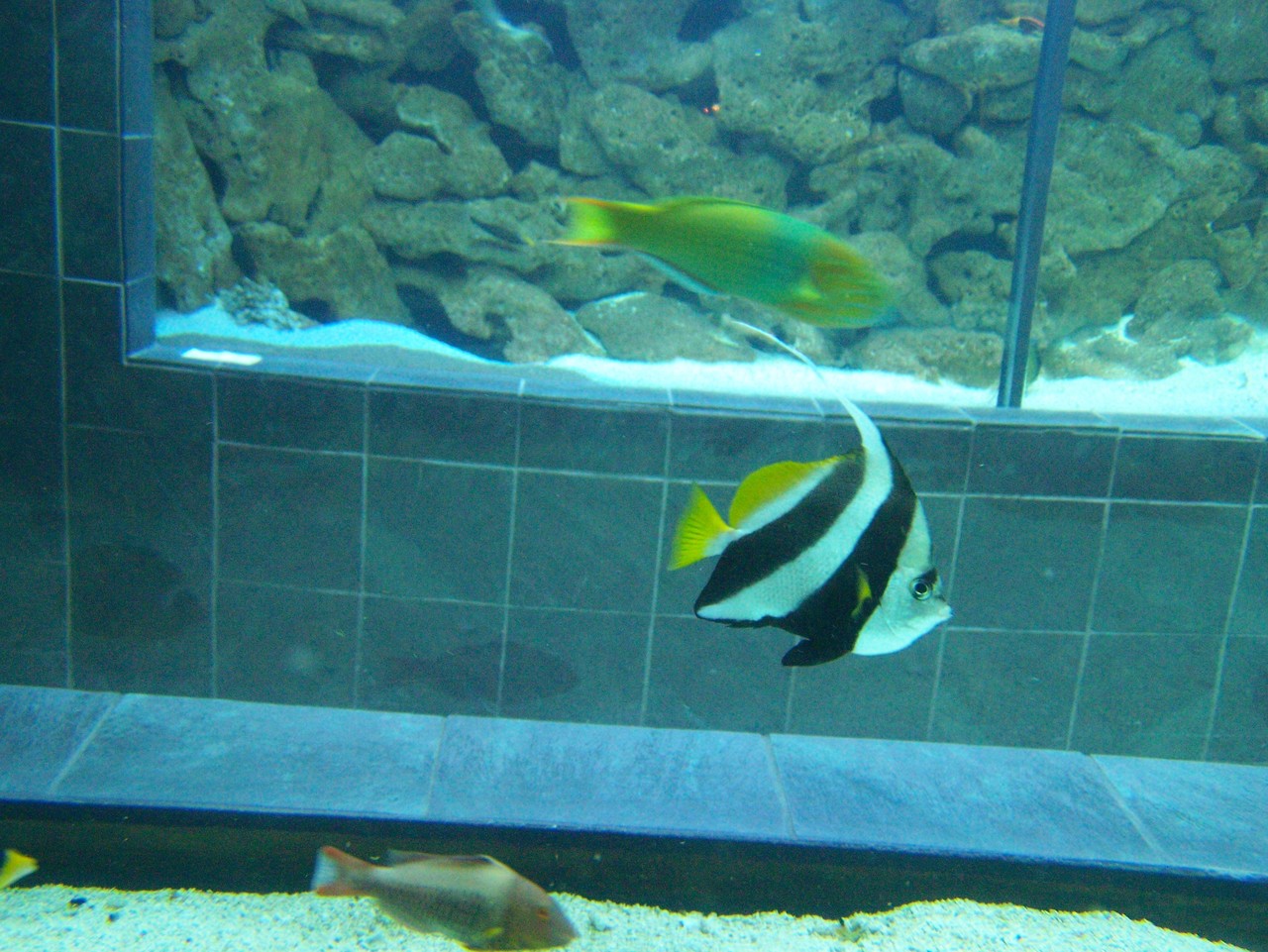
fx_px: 1392
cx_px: 634
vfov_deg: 37.7
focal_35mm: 38
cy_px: 476
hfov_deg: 49.0
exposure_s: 1/15
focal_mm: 6.3
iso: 400
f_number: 2.8
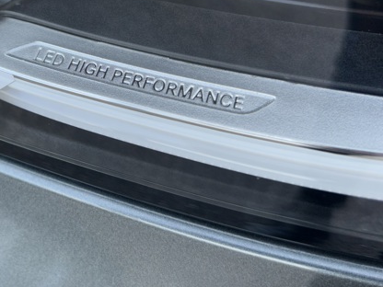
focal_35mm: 50
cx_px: 103
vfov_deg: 28.7
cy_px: 78
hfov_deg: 37.4
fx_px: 553
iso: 32
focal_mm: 5.7
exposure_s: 1/130
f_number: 1.5
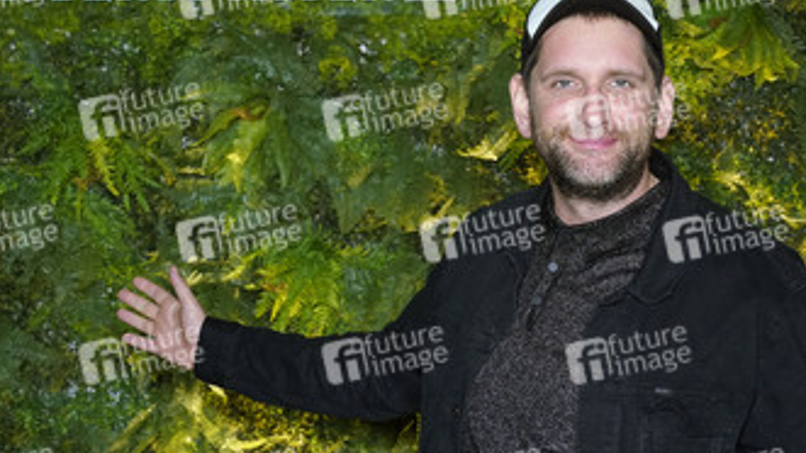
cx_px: 418
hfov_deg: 31.4
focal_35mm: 67
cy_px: 173
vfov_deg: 18.0
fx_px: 1432
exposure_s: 1/160
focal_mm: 47
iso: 2000
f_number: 5.6
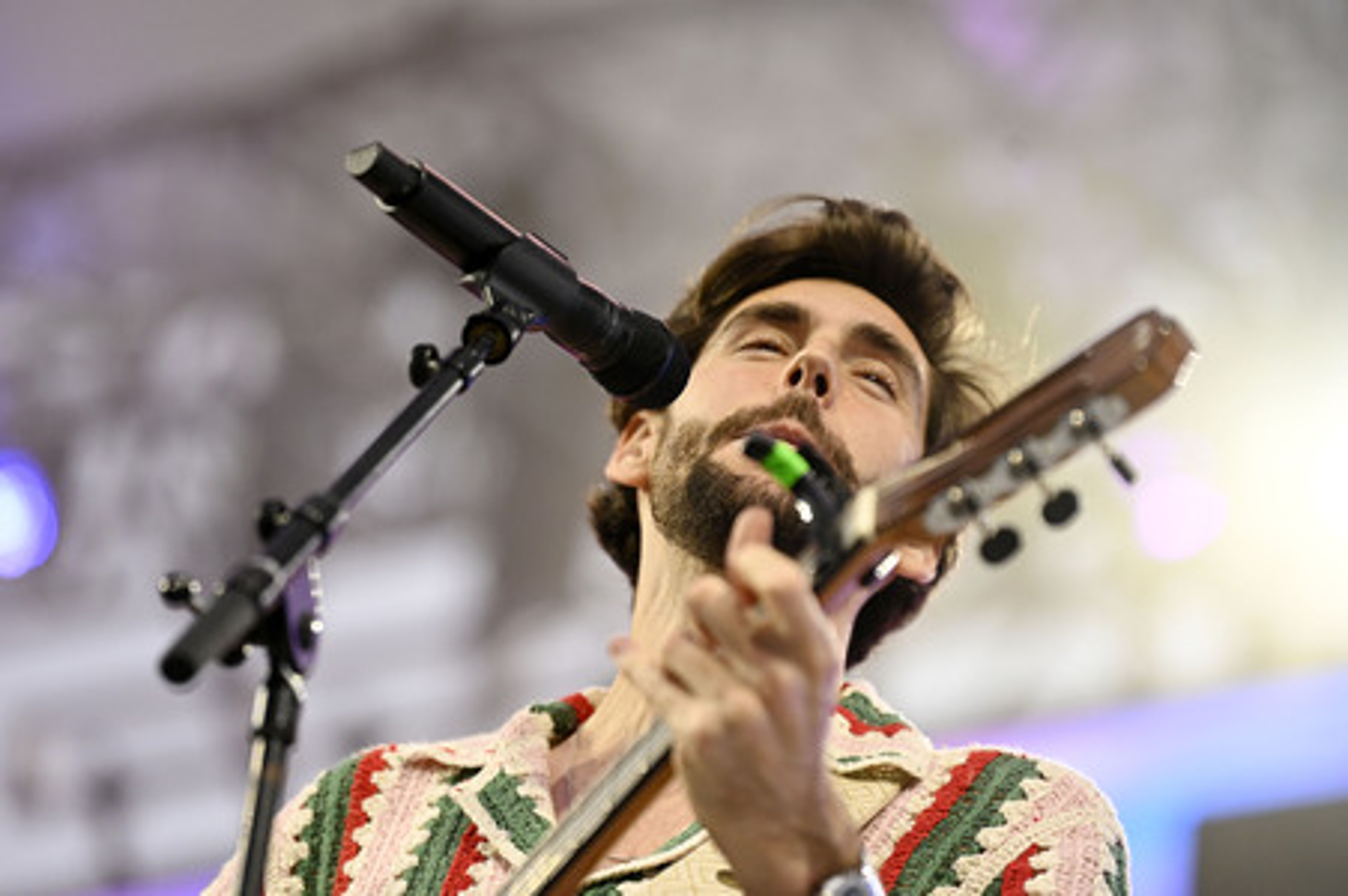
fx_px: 7483
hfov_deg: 10.3
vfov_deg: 6.9
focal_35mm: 200
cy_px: 448
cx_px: 674
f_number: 3.5
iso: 2000
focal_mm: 200
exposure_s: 1/2000
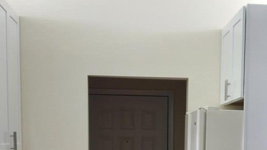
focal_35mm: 88
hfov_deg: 24.0
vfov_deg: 13.2
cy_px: 207
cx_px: 198
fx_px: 623
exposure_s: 1/120
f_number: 1.8
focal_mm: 6.4
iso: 50
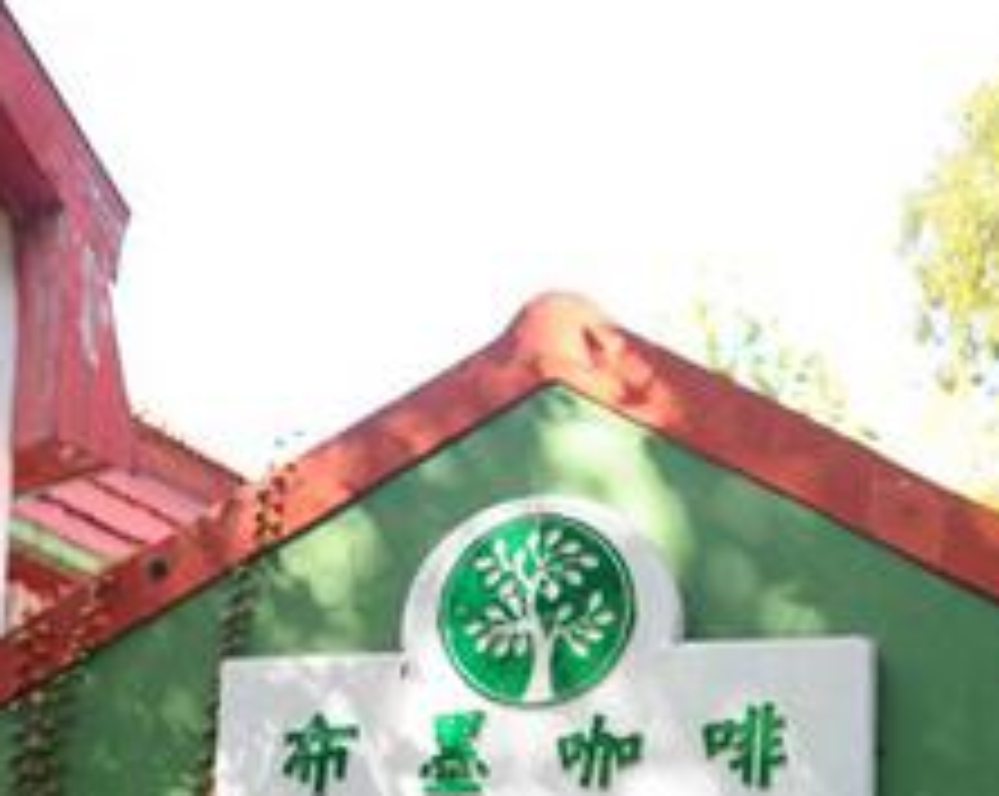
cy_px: 1115
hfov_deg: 22.7
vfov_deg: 16.9
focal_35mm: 84
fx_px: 2480
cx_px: 585
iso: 200
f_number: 2.8
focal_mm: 31
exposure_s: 1/250
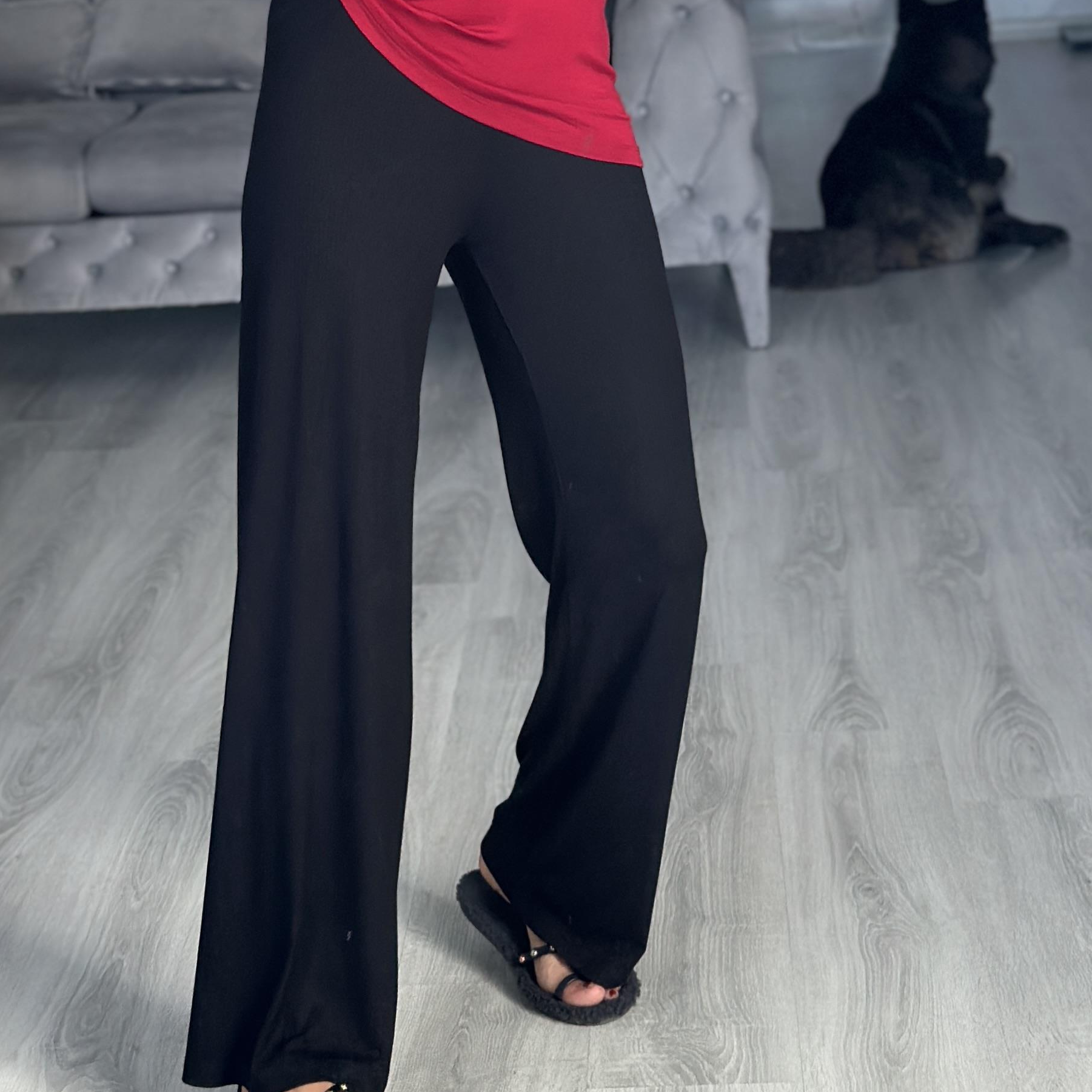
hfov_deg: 18.3
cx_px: 421
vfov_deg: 18.0
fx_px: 3391
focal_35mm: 95
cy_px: 130
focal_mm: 6.86
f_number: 1.78
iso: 125
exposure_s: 1/97
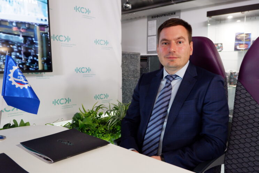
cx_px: 130
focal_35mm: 30
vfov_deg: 43.6
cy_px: 86
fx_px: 216
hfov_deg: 61.9
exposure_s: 1/42
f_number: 4.2
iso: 2500
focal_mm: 20.3
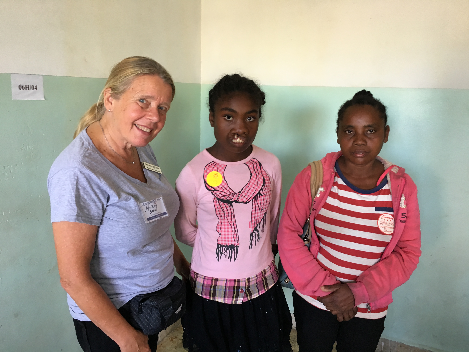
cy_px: 176
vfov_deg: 48.2
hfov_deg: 61.7
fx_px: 393
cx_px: 234
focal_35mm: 29
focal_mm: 4.15
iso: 100
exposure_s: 1/33
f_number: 2.2
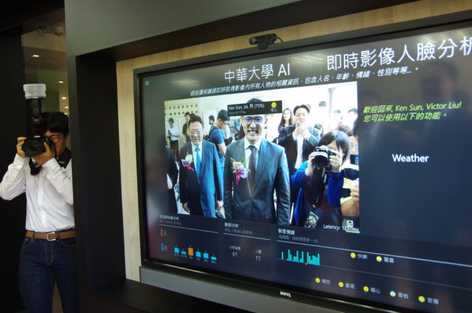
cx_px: 236
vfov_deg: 42.2
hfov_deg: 60.4
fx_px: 406
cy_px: 156
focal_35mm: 31
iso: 800
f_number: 4
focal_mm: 21
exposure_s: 1/50
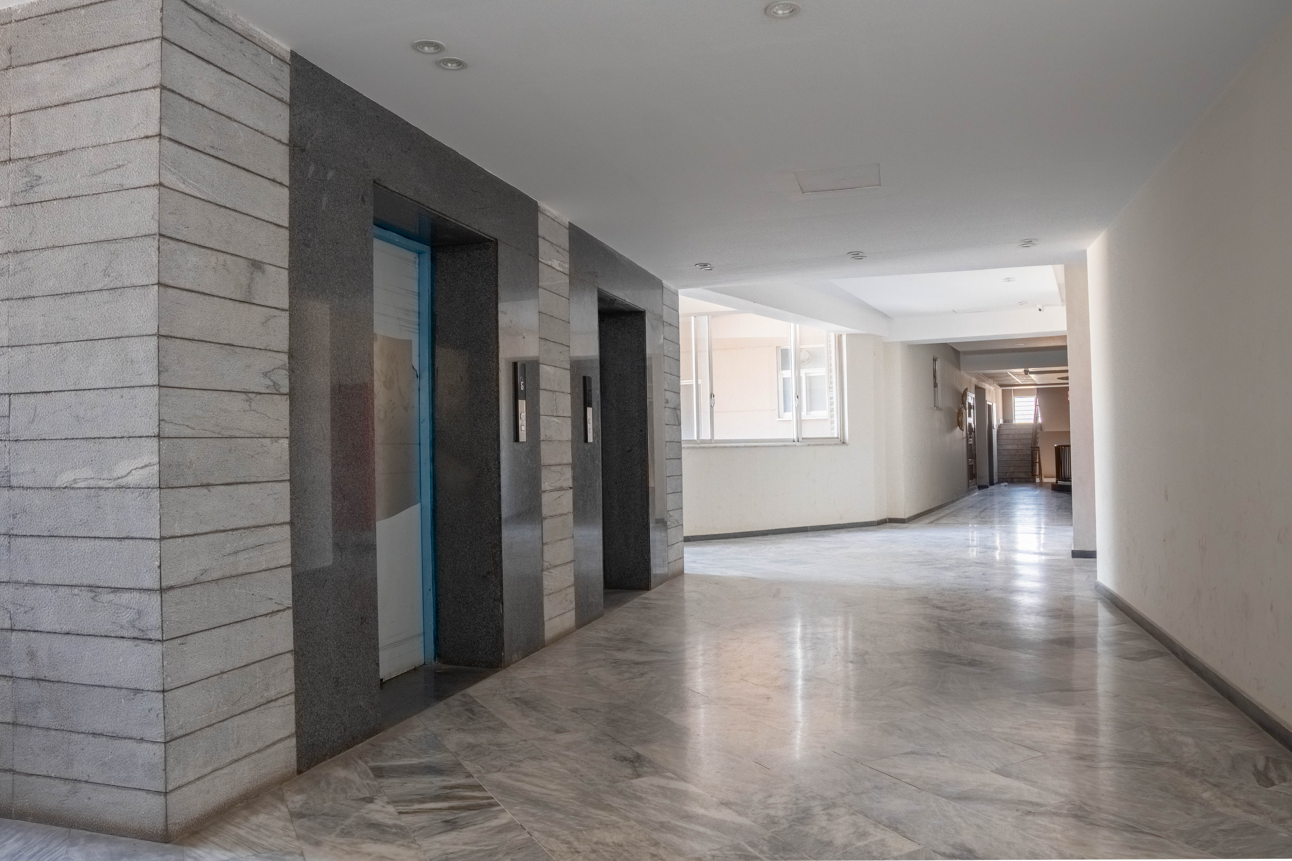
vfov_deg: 53.1
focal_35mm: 24
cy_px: 430
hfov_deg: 73.7
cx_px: 646
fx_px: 861
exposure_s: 1/3200
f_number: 5.6
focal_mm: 16
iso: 2000
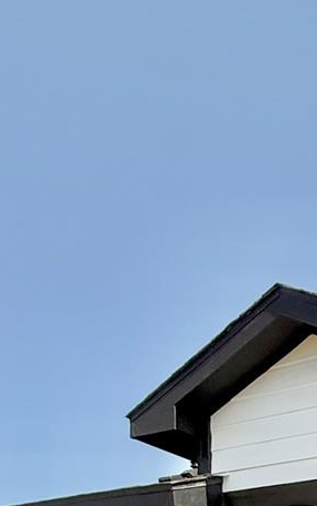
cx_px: 513
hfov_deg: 20.8
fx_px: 691
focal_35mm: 50
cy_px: 761
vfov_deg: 27.5
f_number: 2.2
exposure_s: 1/2165
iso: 50
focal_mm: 2.22
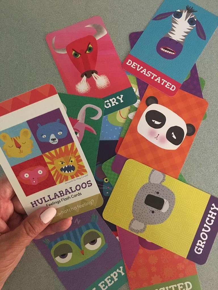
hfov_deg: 48.2
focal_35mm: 29
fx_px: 244
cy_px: 145
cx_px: 109
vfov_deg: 61.7
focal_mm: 4.15
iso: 320
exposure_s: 1/15
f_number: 2.2
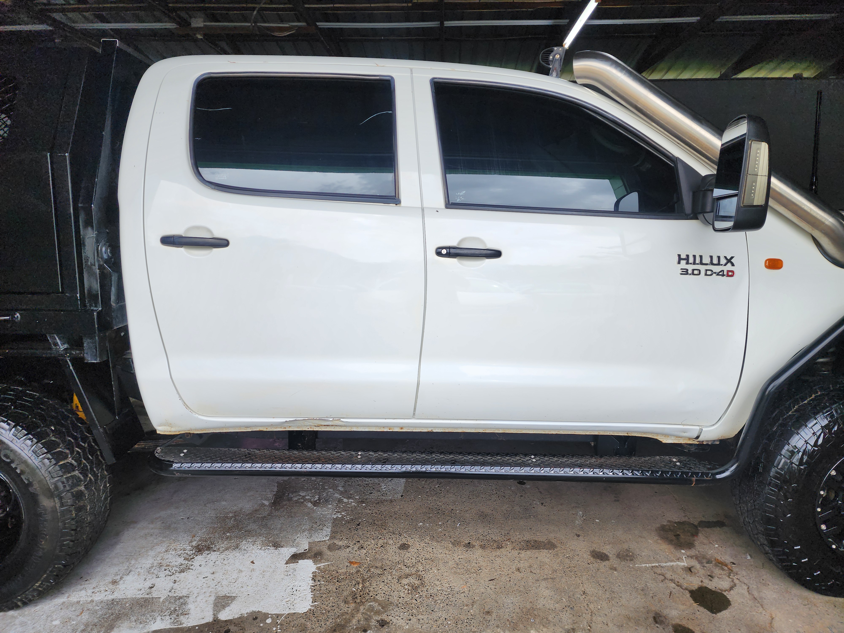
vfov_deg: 58.9
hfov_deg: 73.9
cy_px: 316
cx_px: 422
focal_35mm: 23
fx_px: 561
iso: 16
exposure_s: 1/180
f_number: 1.8
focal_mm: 6.4
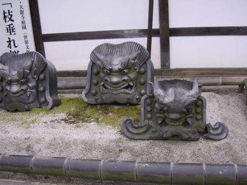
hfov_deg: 49.0
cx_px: 124
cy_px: 92
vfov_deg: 37.7
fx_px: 271
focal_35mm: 38
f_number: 2.8
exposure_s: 1/185
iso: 100
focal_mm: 5.8
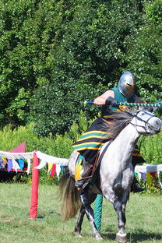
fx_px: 1519
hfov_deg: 6.1
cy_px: 115
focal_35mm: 225
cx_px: 129
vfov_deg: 9.1
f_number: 3.5
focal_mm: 31.8
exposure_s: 1/800
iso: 100
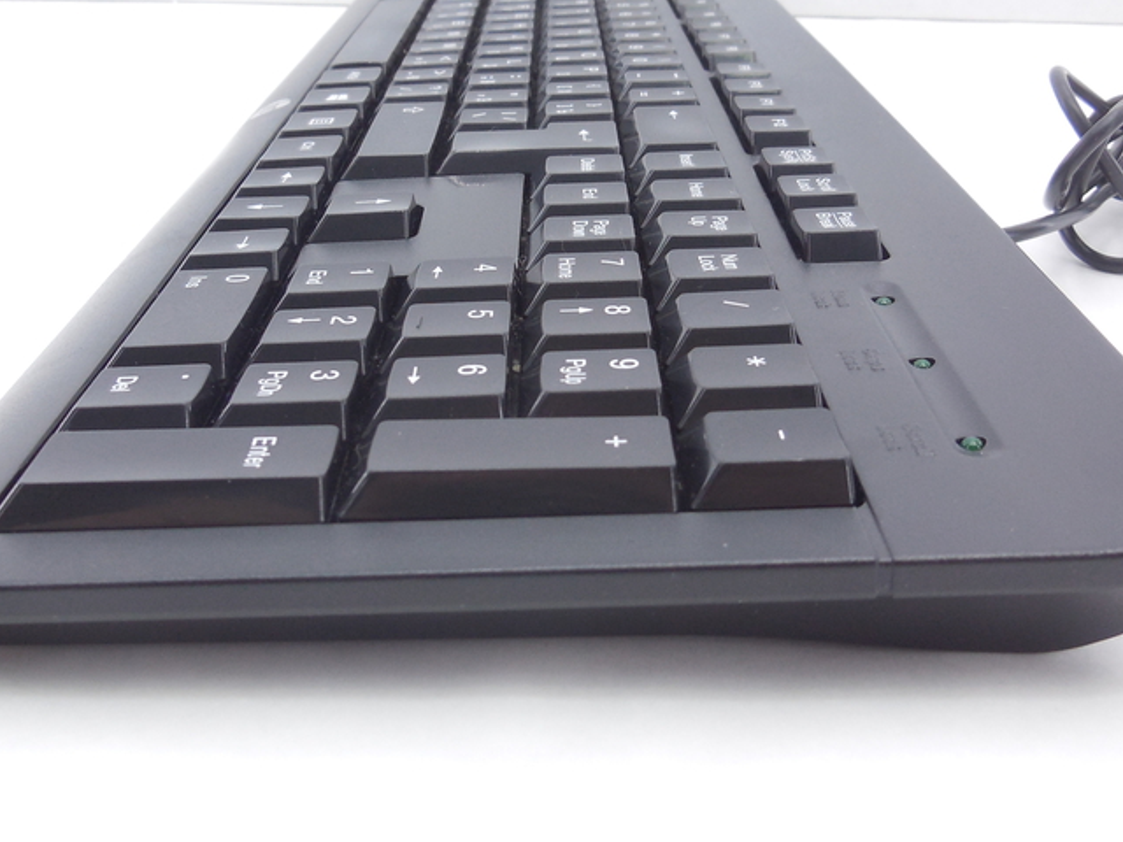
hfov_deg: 46.8
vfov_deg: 35.9
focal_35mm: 40
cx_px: 553
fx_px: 1298
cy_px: 351
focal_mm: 4.5
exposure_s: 1/60
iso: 125
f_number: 3.1
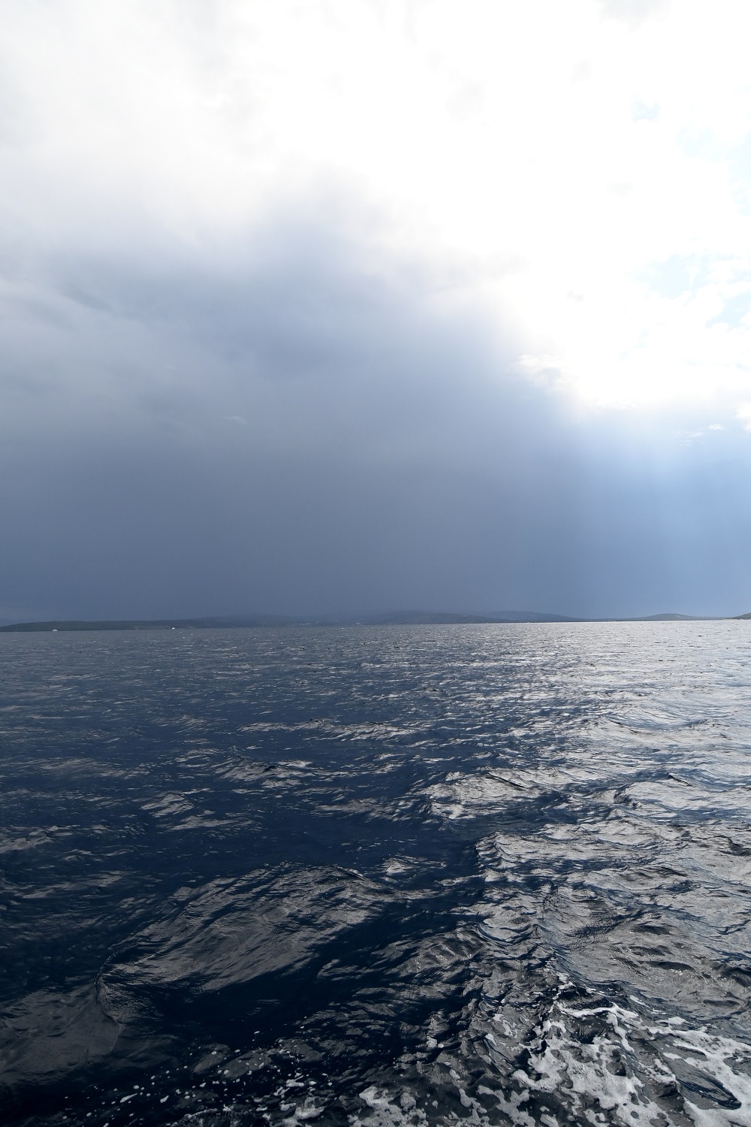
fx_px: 563
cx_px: 376
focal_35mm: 18
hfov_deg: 67.4
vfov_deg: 90.0
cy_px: 564
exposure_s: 1/3200
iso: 250
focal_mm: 12
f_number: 4
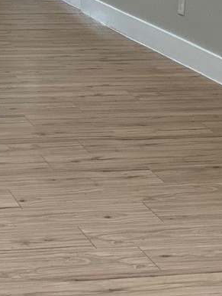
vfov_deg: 17.1
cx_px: -56
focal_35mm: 115
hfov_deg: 12.5
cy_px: 151
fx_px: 982
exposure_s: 1/60
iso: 50
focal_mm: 3
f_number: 1.8
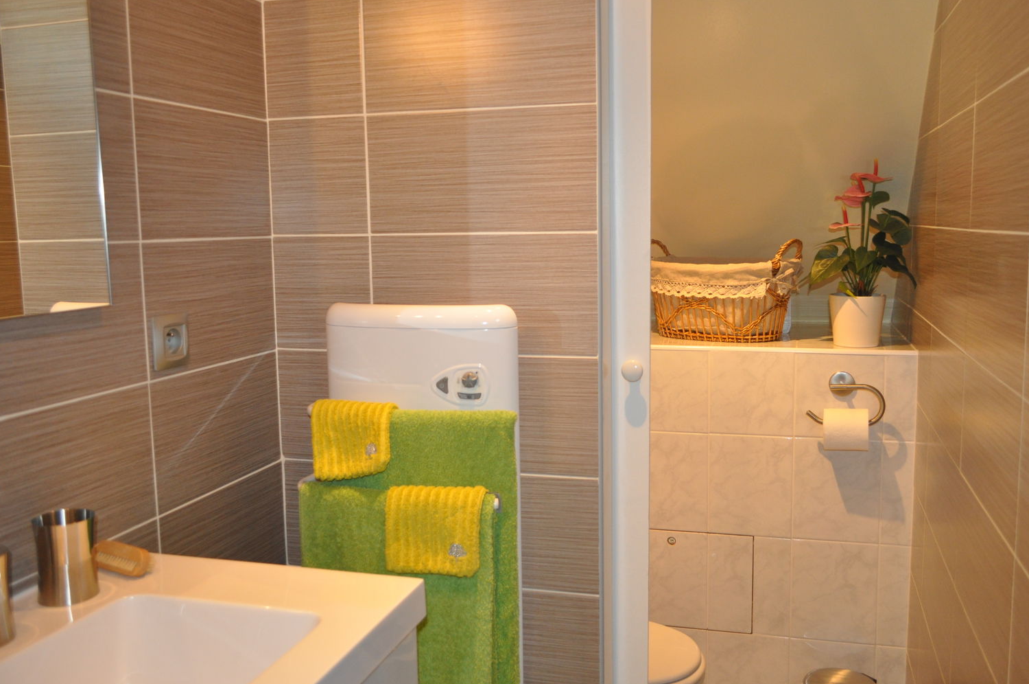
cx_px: 543
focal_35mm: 32
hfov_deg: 58.7
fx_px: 913
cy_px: 339
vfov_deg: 41.0
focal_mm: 20
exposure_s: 1/60
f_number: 3.8
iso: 800
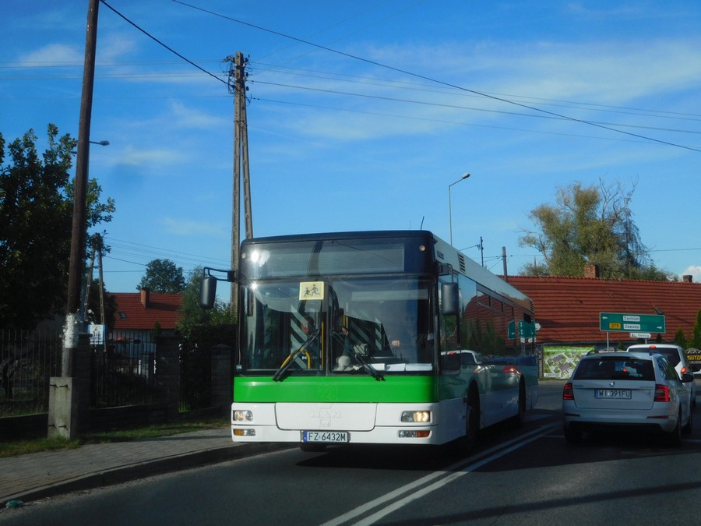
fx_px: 911
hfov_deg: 42.1
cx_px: 350
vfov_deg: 32.2
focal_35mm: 45
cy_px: 263
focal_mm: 8
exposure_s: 1/1000
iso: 125
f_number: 4
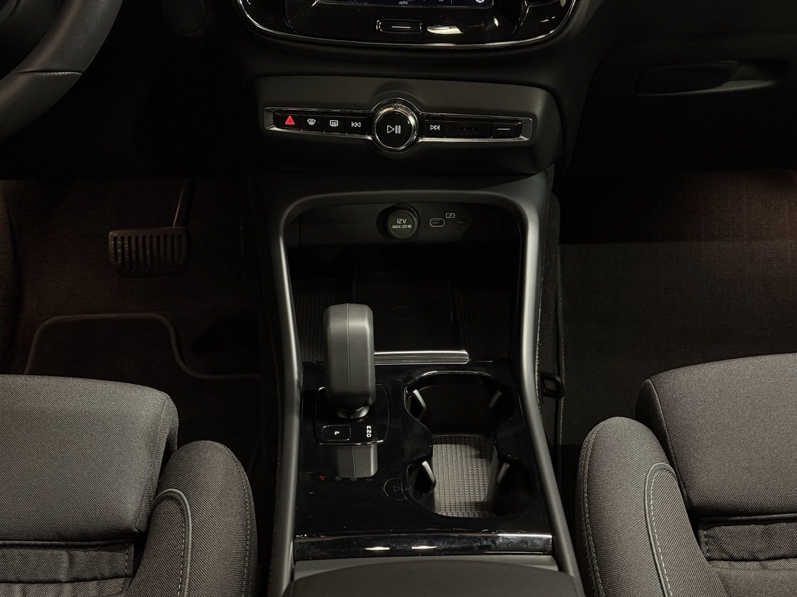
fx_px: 1105
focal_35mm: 48
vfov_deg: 30.3
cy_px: 298
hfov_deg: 39.7
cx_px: 398
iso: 500
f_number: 1.78
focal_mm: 6.76
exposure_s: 1/34
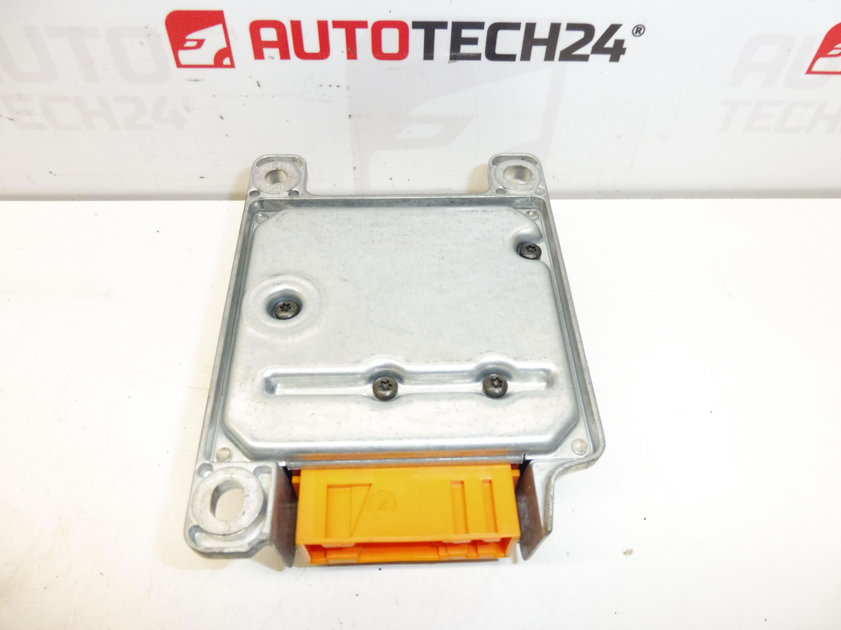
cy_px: 315
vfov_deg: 54.9
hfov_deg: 69.4
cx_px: 420
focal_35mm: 25
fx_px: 607
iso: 200
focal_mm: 4.4
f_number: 3.5
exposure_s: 1/80
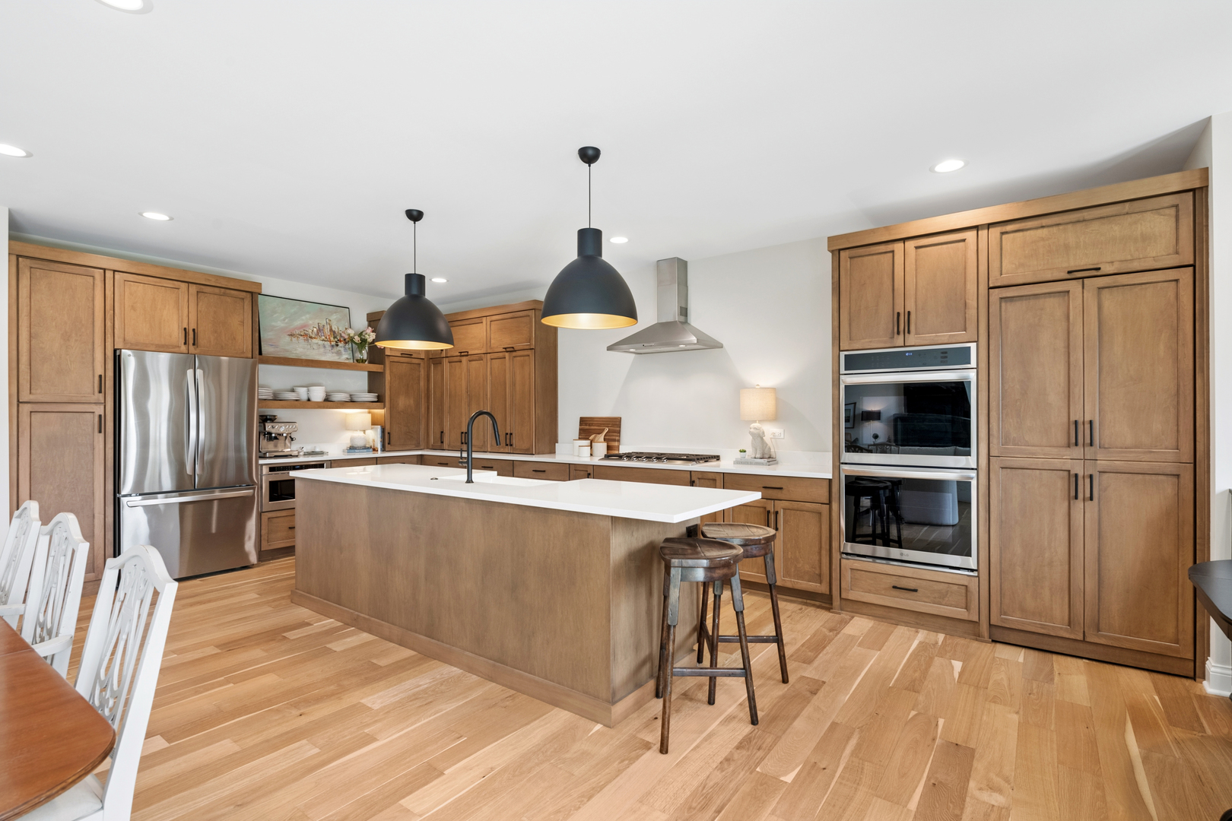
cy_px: 410
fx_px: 582
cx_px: 616
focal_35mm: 17
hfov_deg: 93.3
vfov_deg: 70.4
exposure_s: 1/40
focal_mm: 17
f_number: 8
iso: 500
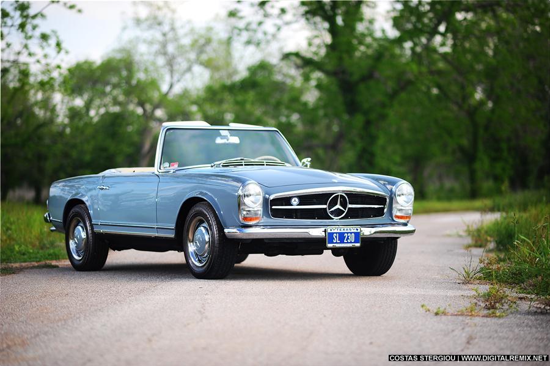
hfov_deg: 19.5
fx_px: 1603
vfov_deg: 13.0
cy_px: 183
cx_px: 275
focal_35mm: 105
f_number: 3.5
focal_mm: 105
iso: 100
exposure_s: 1/250
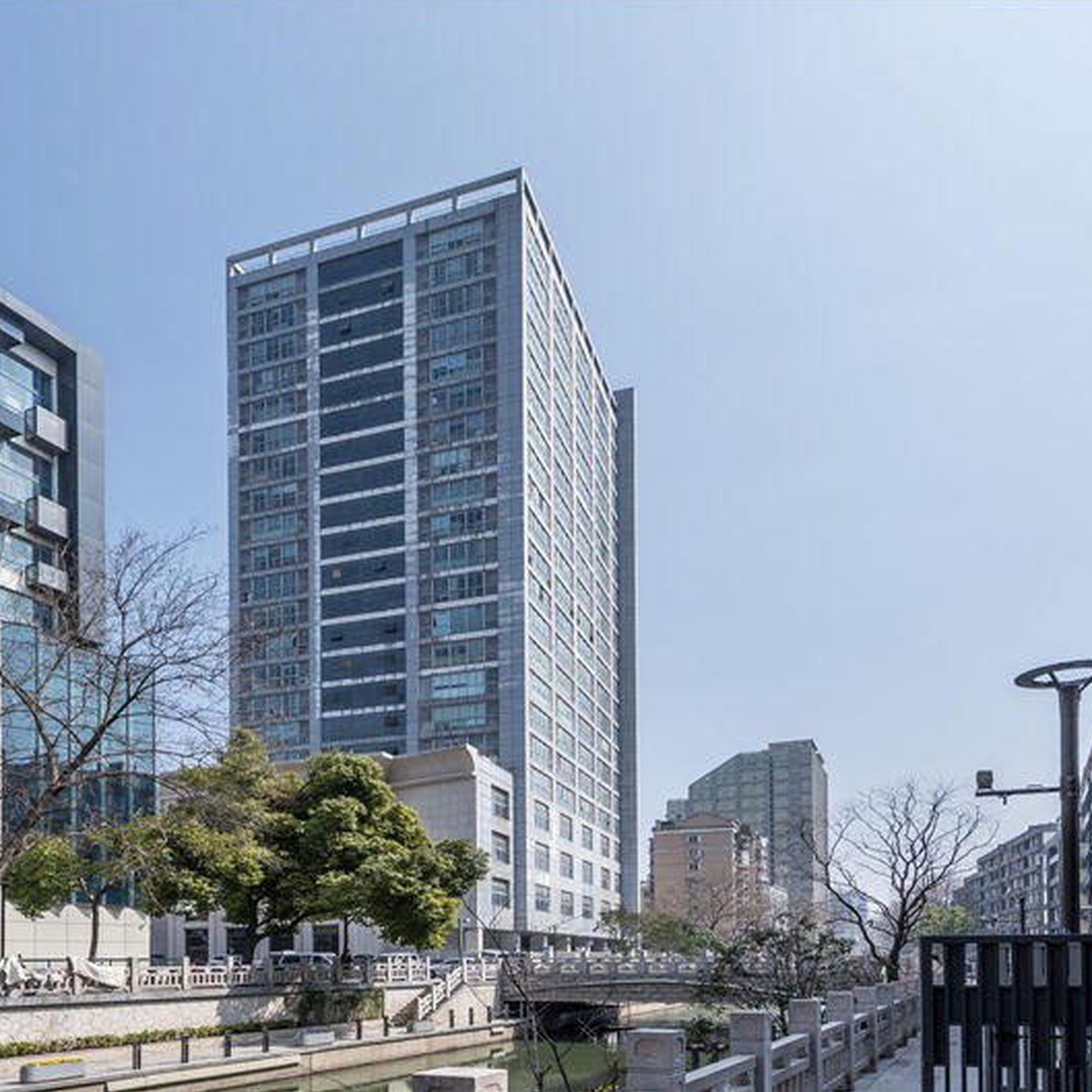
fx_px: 642
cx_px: 442
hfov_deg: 79.9
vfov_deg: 80.7
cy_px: 544
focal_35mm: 18
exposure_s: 1/640
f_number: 8
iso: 200
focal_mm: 14
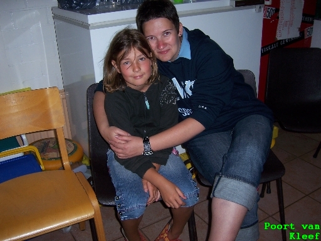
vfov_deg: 39.7
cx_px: 160
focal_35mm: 36
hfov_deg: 51.4
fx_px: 334
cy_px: 120
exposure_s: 1/60
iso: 80
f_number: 2.8
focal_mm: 6.2
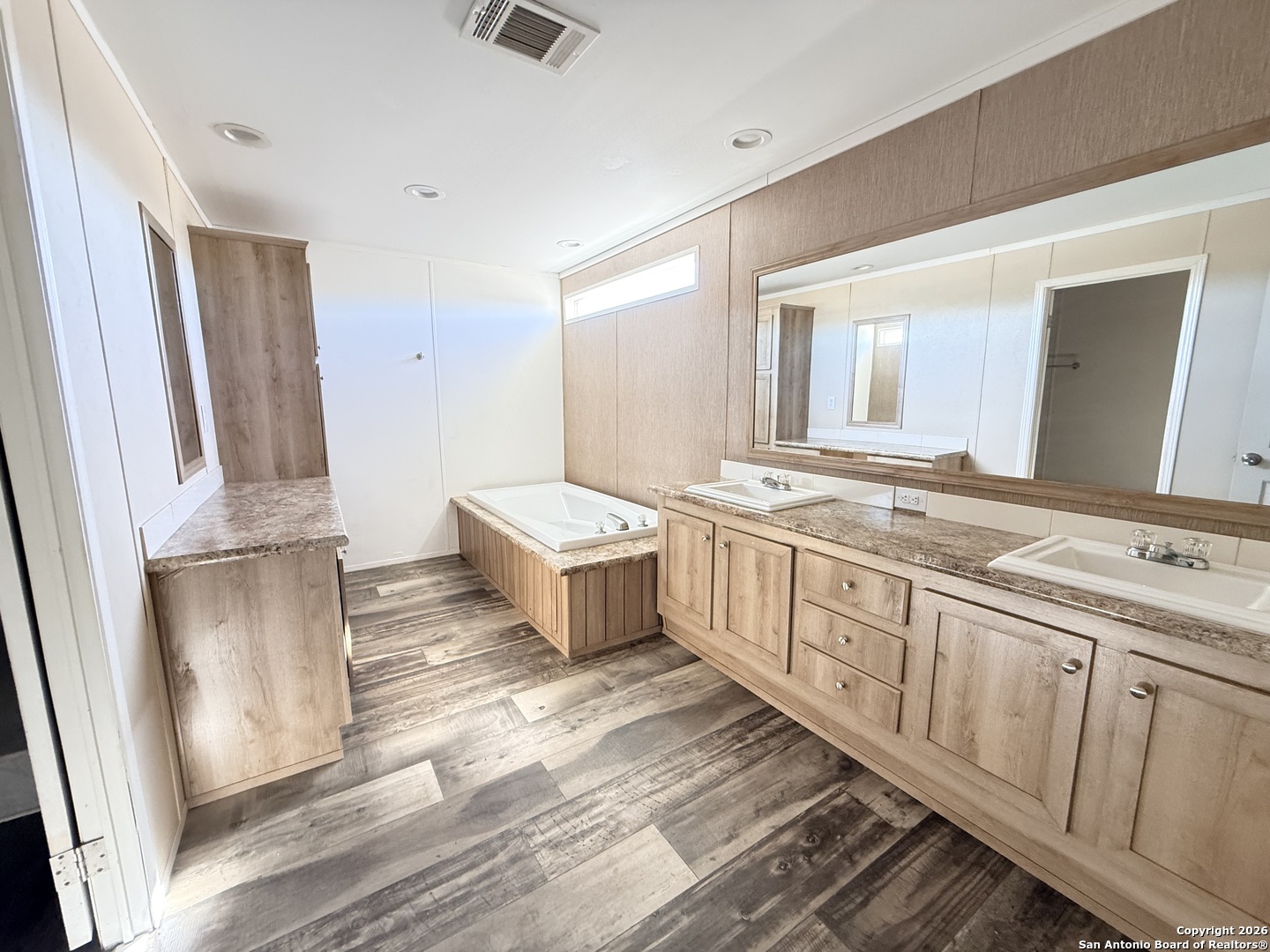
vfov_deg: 85.7
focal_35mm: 14
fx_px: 514
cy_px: 476
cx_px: 635
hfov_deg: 102.1
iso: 400
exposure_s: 1/60
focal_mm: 2.22
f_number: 2.2
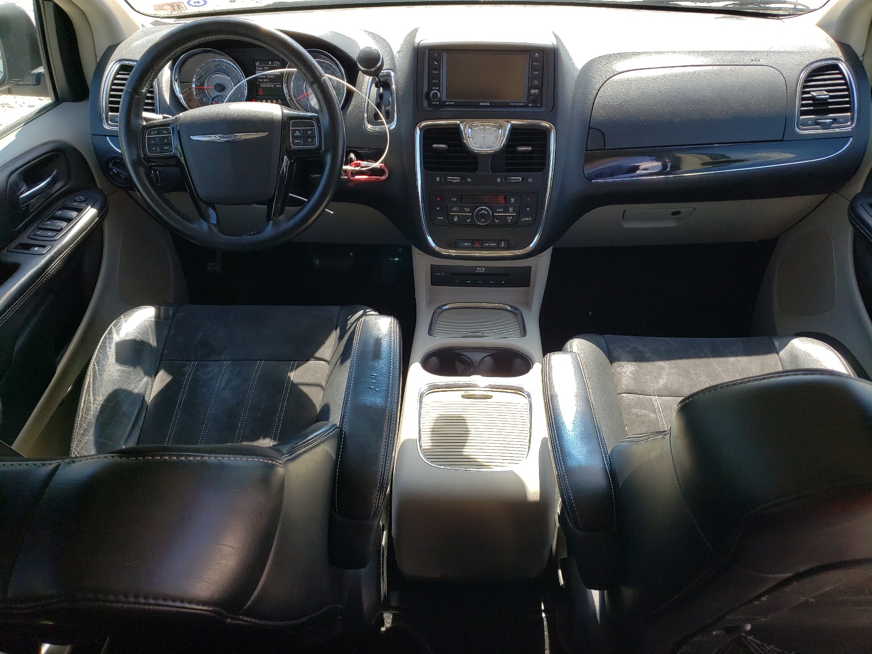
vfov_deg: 53.1
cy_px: 327
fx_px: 655
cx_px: 436
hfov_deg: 67.3
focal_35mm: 26
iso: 50
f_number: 1.5
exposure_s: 1/526
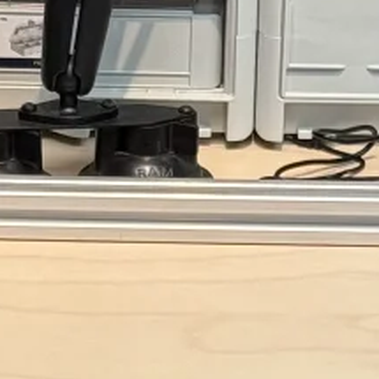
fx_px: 3518
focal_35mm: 284
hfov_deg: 6.2
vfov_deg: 6.1
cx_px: 201
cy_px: 670
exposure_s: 1/122
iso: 64
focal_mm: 6.76
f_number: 1.78
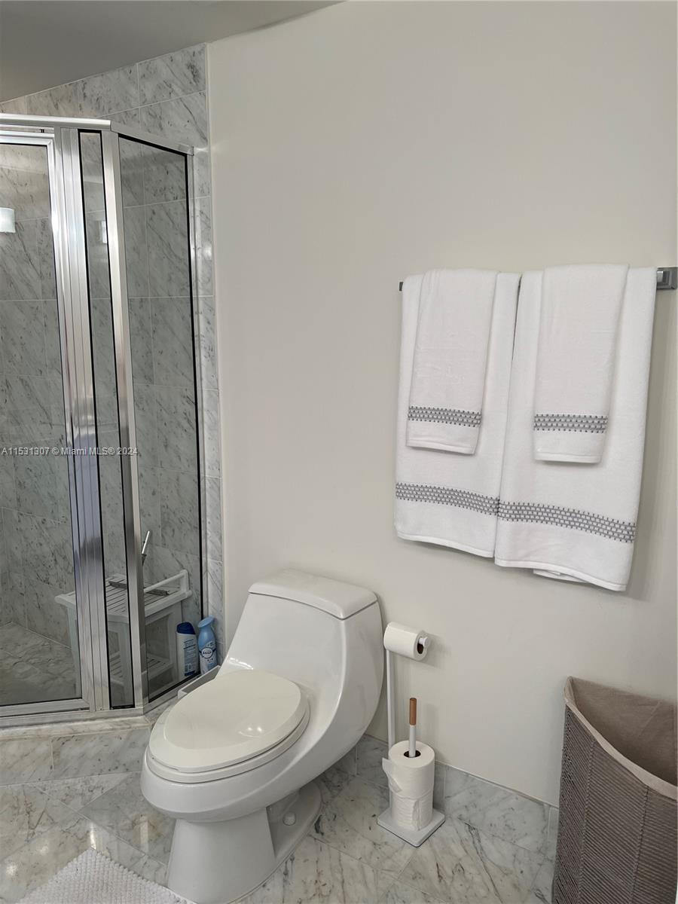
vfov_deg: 67.3
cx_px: 339
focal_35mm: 26
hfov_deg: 53.1
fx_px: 679
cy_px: 452
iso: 50
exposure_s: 1/122
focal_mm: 5.7
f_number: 1.5
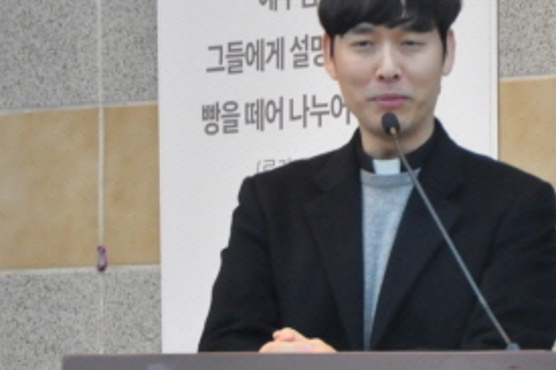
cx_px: 406
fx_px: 7061
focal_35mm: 457
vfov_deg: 3.0
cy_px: 153
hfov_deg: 4.5
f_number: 5.6
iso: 1600
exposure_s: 1/30
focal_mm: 105
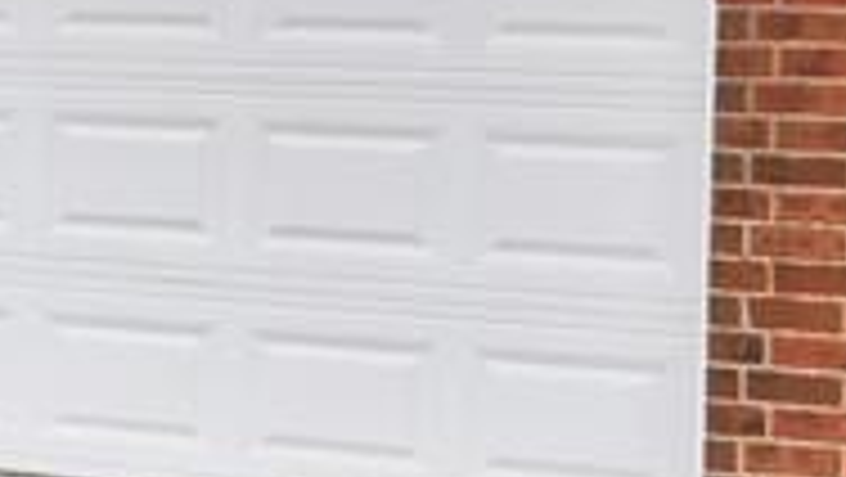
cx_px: -236
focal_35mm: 107
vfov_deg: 11.3
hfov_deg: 18.6
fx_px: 2402
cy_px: 76
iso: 800
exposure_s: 1/250
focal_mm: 9
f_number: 5.6
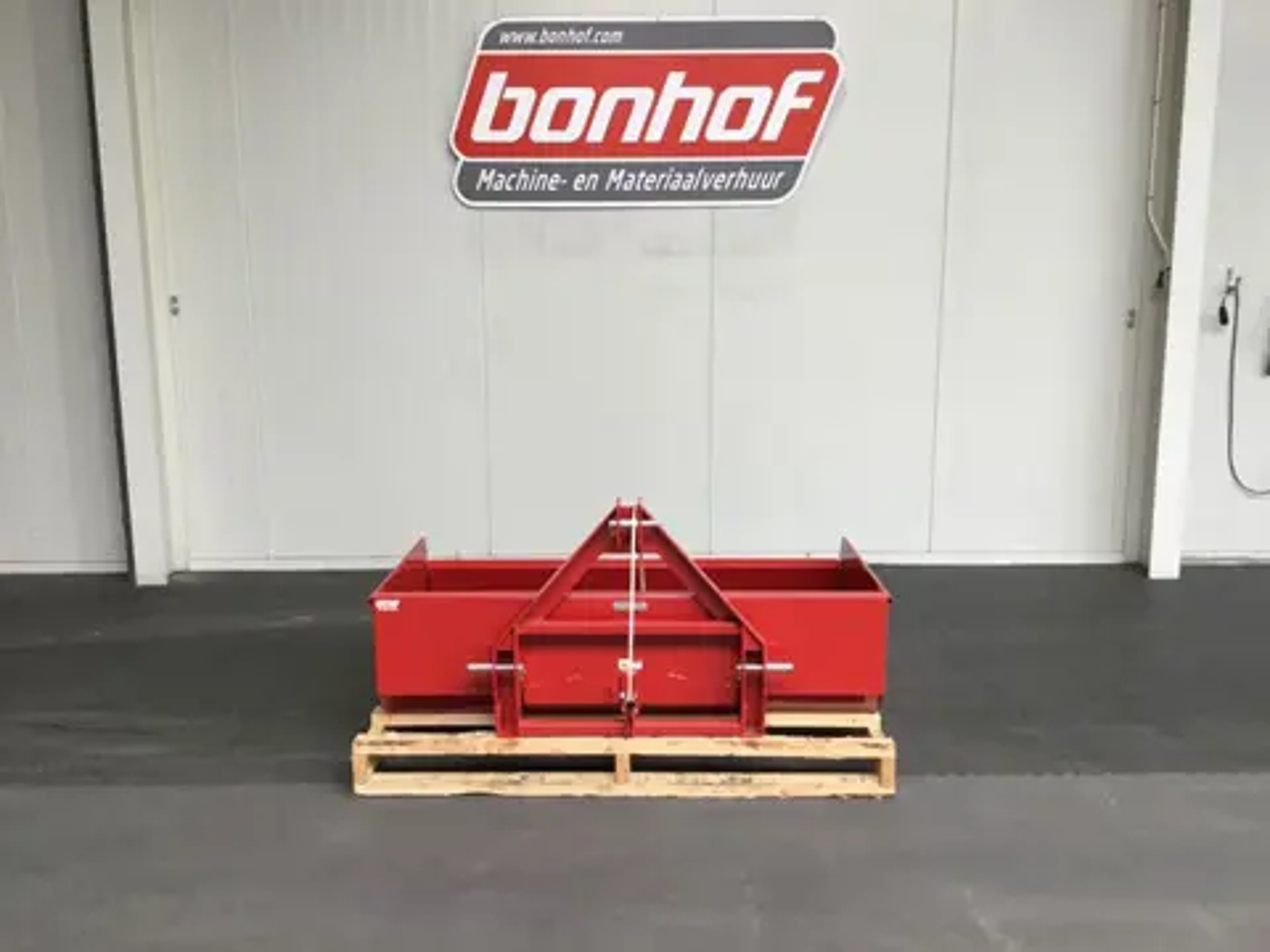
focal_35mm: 31
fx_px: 1137
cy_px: 476
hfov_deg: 58.4
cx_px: 635
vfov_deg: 45.4
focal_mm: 3.3
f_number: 2.4
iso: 32
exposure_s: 1/33
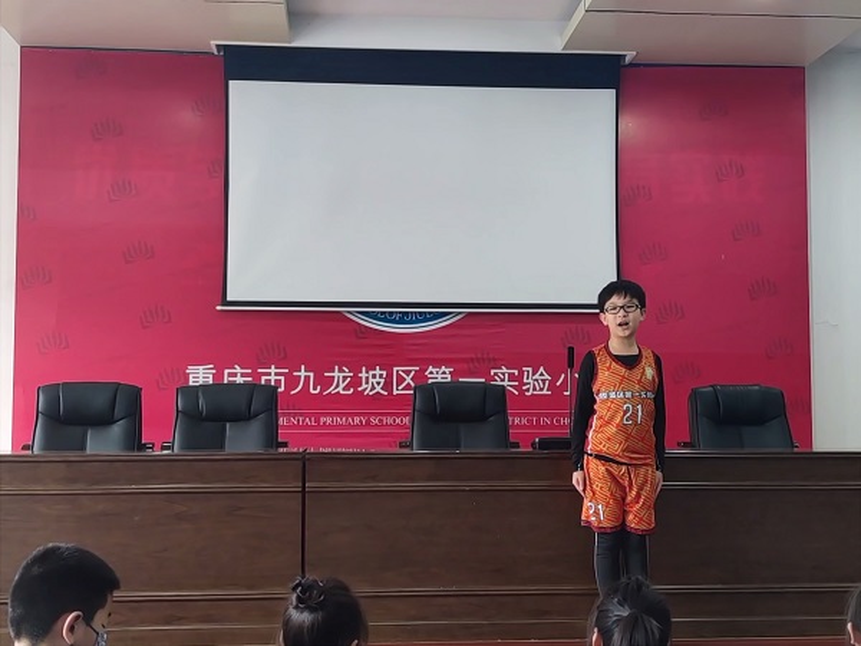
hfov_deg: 43.9
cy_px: 323
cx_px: 430
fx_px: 1070
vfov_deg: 33.6
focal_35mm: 43
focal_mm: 6.72
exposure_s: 1/50
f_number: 1.69
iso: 333
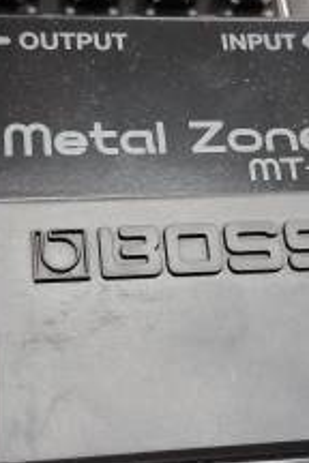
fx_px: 837
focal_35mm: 65
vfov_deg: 30.9
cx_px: 152
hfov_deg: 20.9
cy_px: 253
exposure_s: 1/40
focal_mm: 3.98
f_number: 1.8
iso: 500
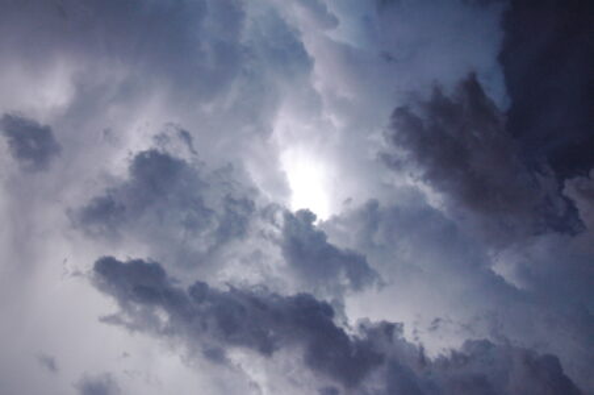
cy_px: 198
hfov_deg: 48.0
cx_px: 297
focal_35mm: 40
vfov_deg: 32.9
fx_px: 667
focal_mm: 27
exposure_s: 1.3
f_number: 5.6
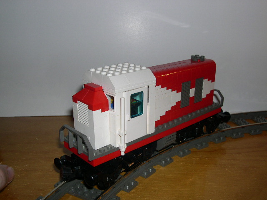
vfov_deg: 37.7
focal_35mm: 38
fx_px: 293
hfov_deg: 49.0
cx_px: 134
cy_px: 100
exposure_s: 1/60
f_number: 7.6
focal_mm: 8
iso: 100
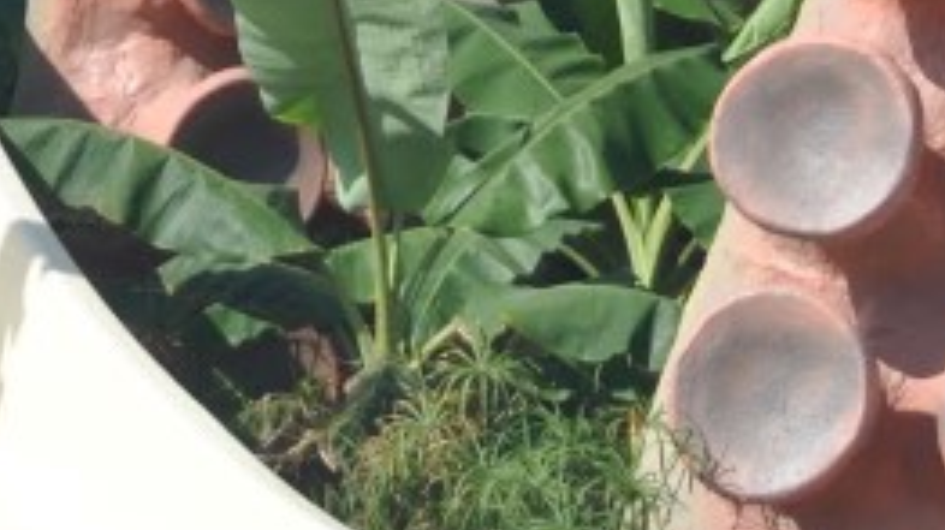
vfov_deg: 2.7
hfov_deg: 4.8
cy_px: -685
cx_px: 301
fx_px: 11226
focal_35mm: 448
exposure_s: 1/500
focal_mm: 65
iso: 100
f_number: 5.6
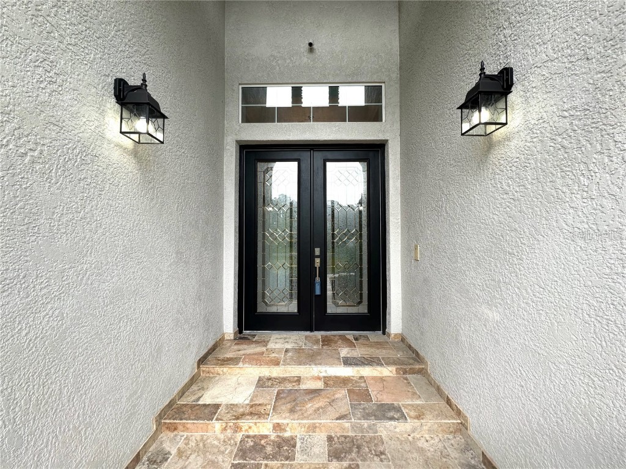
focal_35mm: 14
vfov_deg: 85.7
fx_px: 253
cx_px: 313
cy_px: 234
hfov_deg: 102.1
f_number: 2.2
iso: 40
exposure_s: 1/162
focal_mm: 2.22
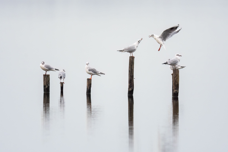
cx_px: 114
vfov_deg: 1.3
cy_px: 76
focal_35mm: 1050
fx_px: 6649
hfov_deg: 2.0
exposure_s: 1/800
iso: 800
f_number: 5.6
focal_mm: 700
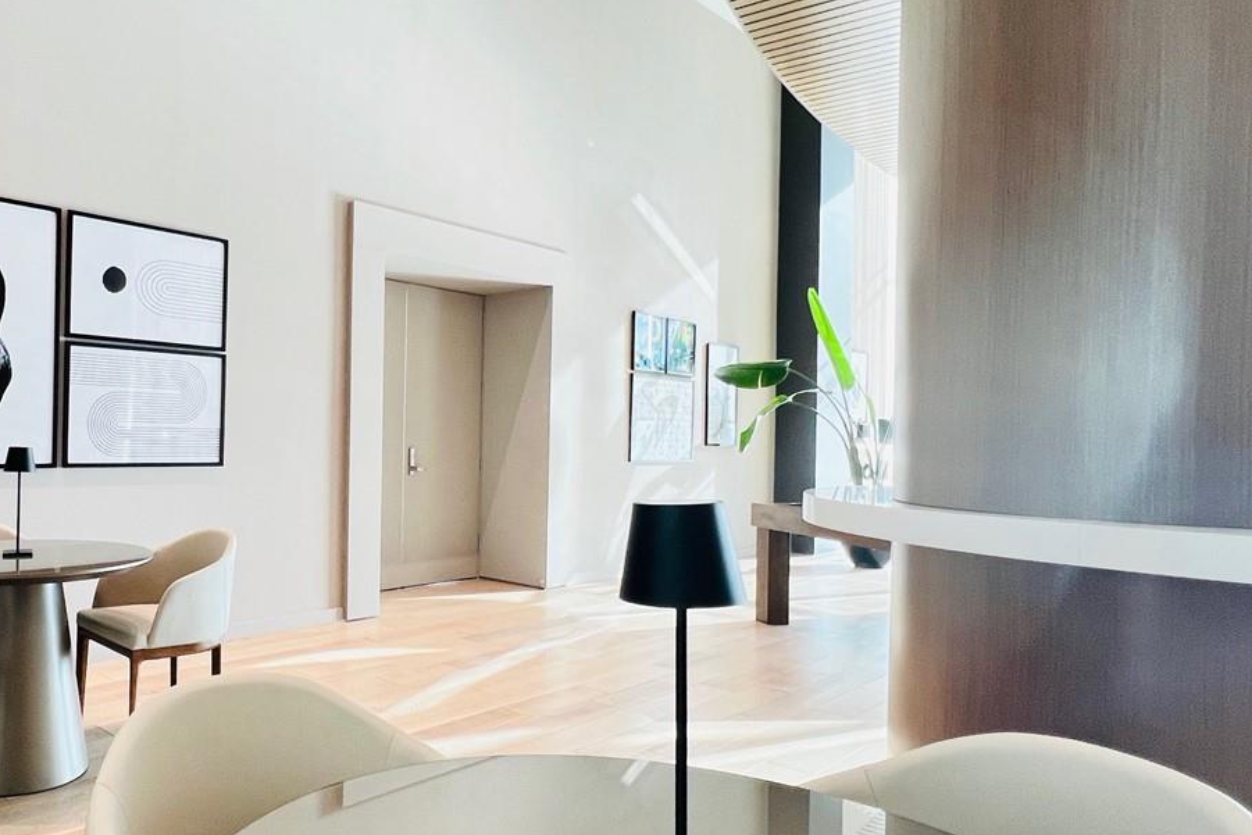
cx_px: 364
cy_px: 449
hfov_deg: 70.3
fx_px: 835
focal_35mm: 24
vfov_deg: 53.1
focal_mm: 1.57
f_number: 1.8
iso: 160
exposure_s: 1/120
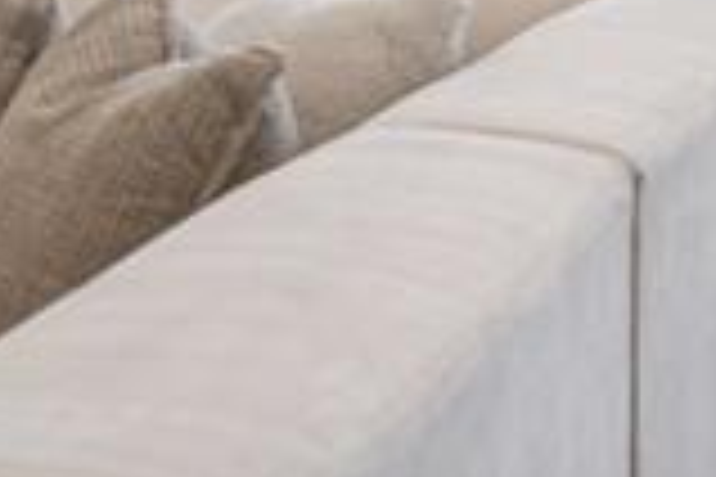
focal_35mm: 141
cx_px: 1198
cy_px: -335
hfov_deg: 13.4
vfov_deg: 9.3
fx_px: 2804
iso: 100
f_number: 8
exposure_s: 1/1.67
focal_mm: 35
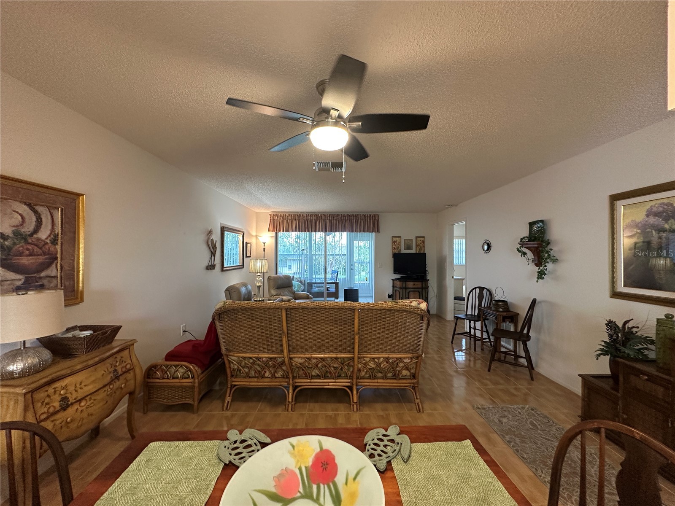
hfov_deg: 102.1
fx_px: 273
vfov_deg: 85.7
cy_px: 253
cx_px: 338
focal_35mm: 14
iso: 200
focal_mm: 2.22
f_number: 2.2
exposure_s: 1/60
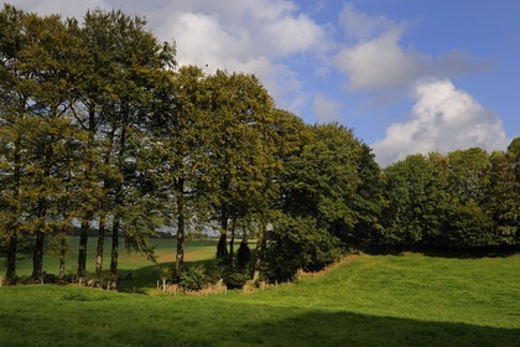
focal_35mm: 35
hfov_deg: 54.4
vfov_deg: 37.9
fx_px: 506
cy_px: 174
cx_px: 260
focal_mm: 35
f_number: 14
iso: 200
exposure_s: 1/160
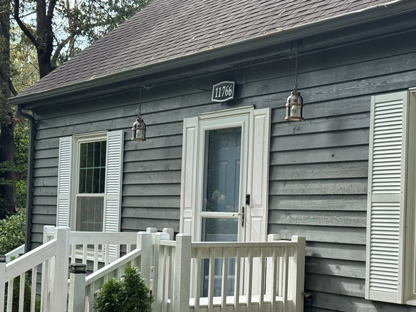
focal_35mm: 69
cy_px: 190
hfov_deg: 27.9
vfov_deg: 21.3
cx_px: 285
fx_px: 829
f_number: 1.78
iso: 64
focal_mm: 6.76
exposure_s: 1/952
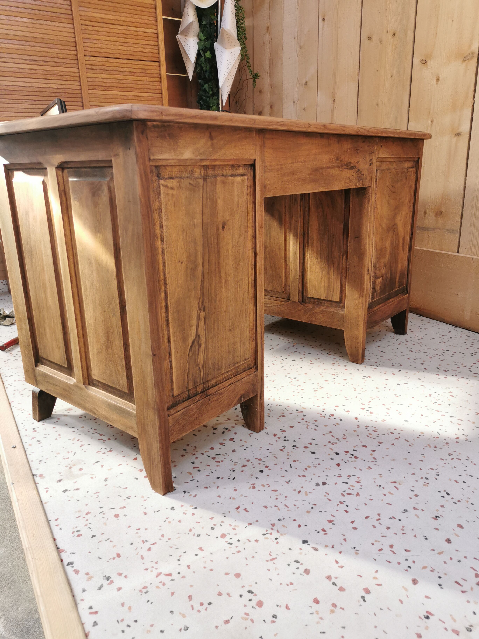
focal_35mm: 27
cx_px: 240
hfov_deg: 51.4
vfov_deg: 65.3
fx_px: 498
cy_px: 320
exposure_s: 1/100
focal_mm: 5.58
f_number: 1.8
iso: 100
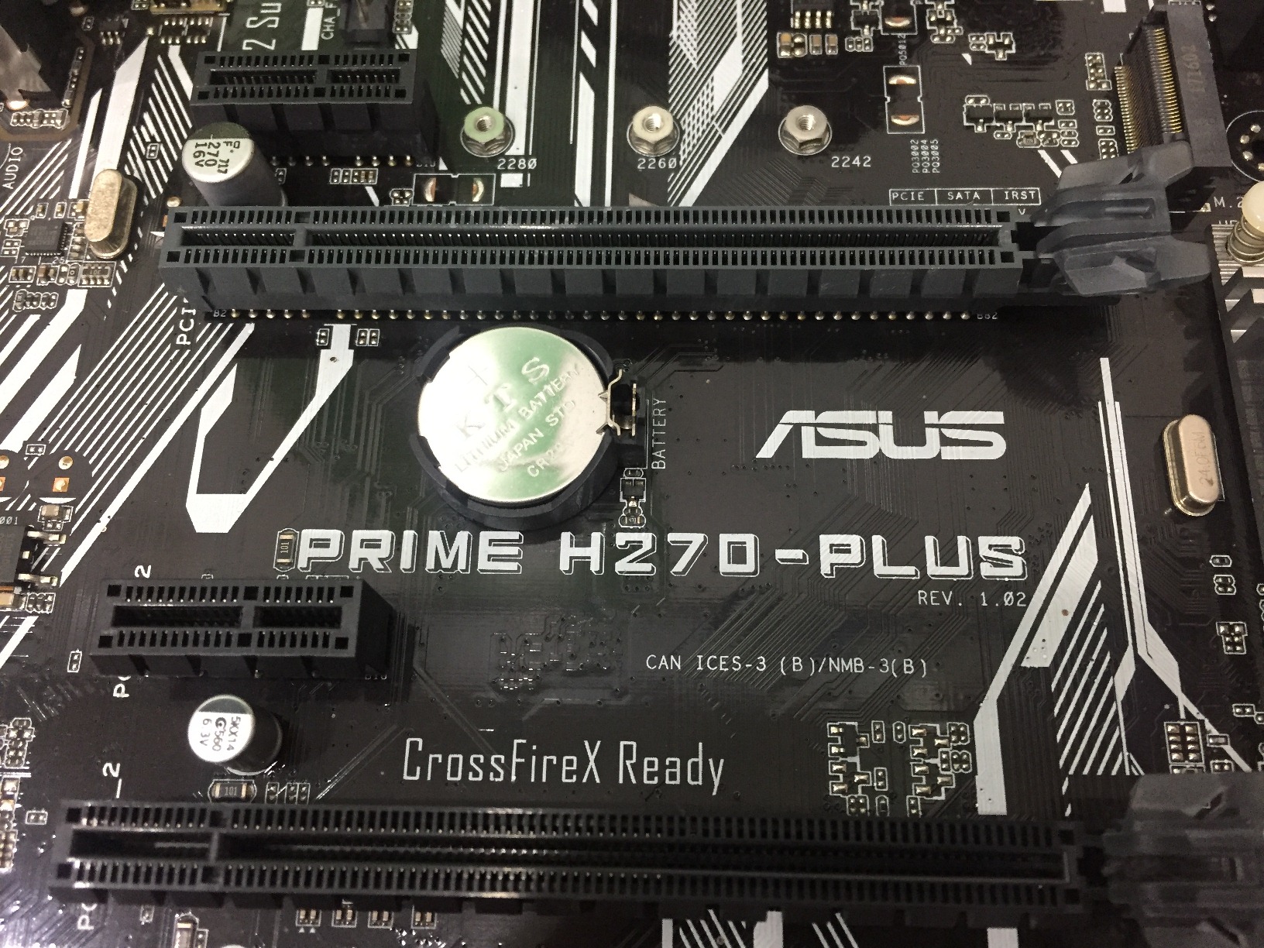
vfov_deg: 48.2
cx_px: 632
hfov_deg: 61.7
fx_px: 1059
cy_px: 474
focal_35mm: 29
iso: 250
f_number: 2.2
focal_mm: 4.15
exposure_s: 1/33
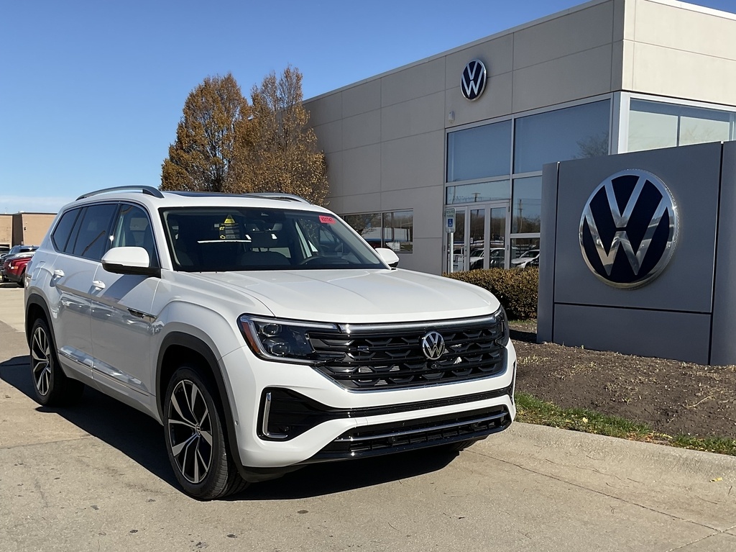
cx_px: 368
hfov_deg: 61.7
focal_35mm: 29
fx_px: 616
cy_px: 276
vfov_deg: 48.2
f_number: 1.8
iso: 16
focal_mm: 3
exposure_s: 1/2538
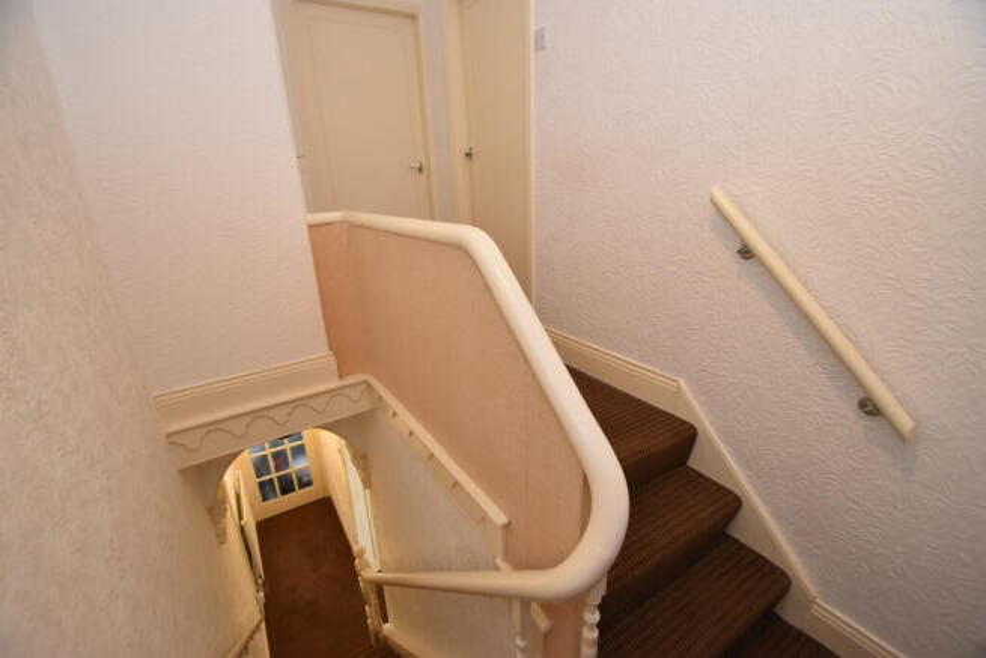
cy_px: 329
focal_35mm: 15
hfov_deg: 100.4
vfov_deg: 77.4
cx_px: 493
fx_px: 411
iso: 1100
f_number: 3.5
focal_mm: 10
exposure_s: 1/60
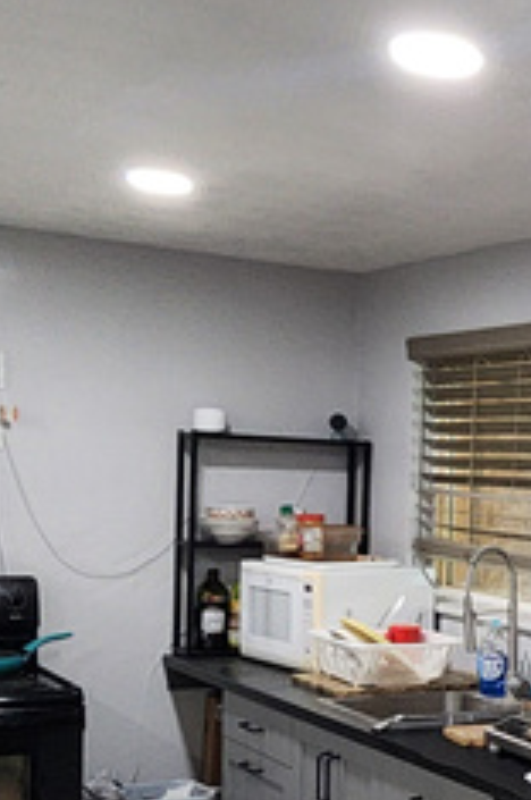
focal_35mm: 59
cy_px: 562
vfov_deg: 33.5
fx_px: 1309
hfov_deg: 18.9
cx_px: 892
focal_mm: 2.2
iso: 320
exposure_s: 1/60
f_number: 2.2
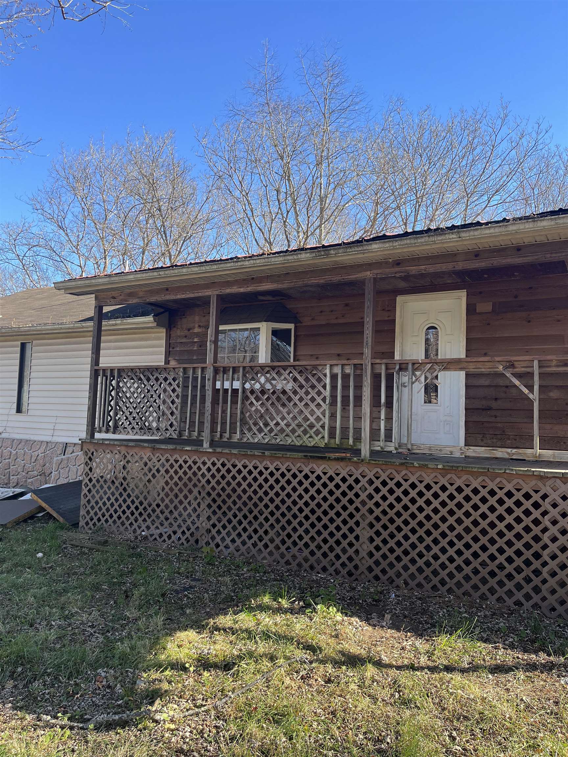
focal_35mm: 26
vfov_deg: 67.3
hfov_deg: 53.1
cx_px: 284
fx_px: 569
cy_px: 378
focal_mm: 5.1
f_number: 1.6
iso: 50
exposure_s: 1/705
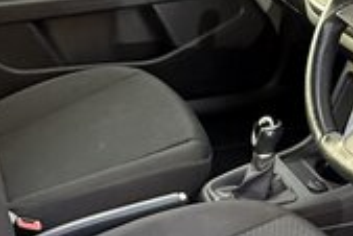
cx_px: 92
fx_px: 677
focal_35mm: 69
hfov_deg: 28.8
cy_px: 144
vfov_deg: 19.7
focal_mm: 2.22
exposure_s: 1/100
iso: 500
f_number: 2.2
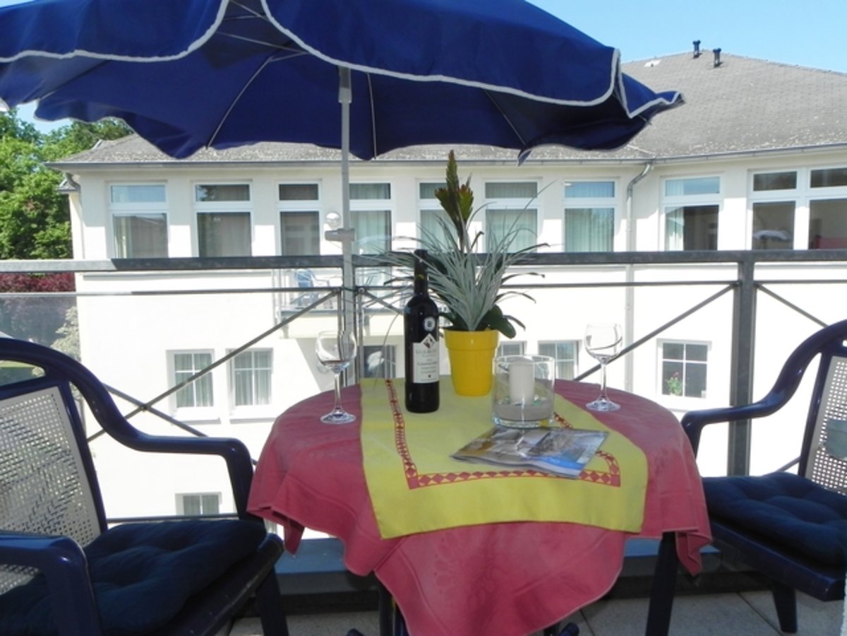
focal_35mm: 26
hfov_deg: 67.3
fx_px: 636
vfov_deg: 53.1
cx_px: 424
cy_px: 318
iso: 160
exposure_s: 1/310
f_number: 7.1
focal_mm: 4.6
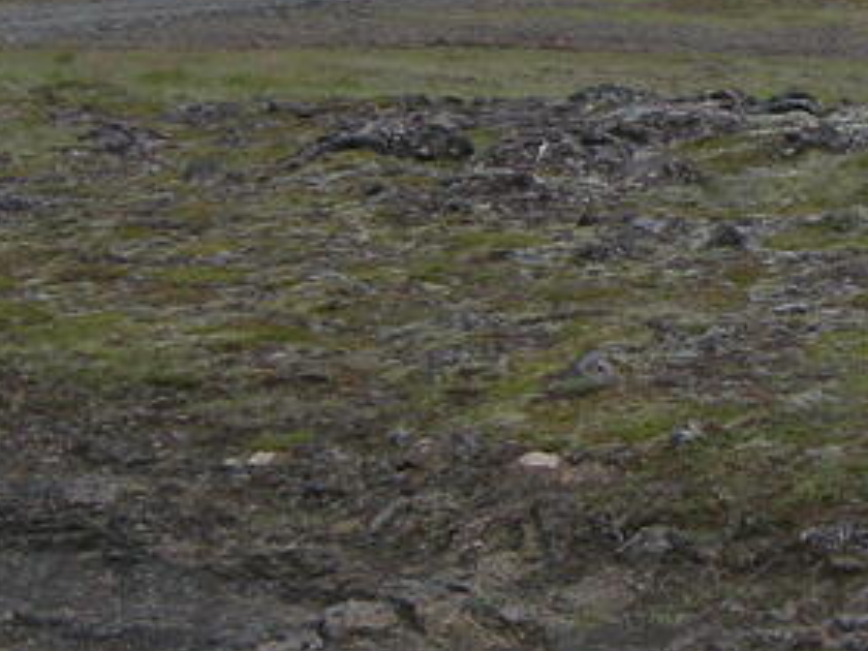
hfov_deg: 14.6
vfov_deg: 11.5
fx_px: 3210
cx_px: 1218
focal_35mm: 128
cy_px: 3
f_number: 3
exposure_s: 1/65
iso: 100
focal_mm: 7.5
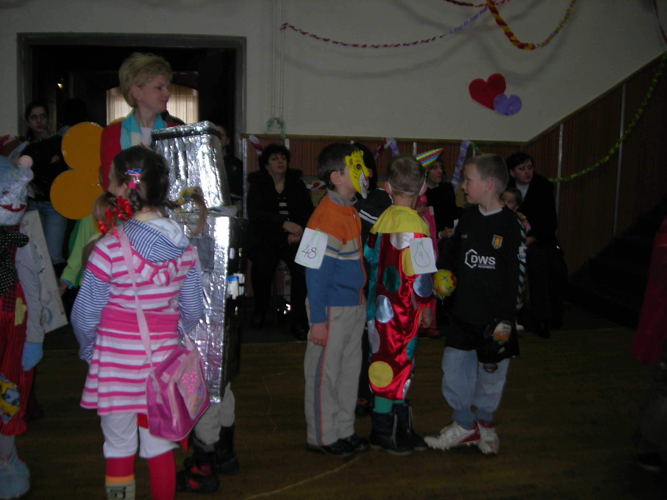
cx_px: 334
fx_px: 732
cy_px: 250
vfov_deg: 37.7
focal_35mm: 38
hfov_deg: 49.0
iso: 64
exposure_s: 1/60.1
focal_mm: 7.8
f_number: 2.8
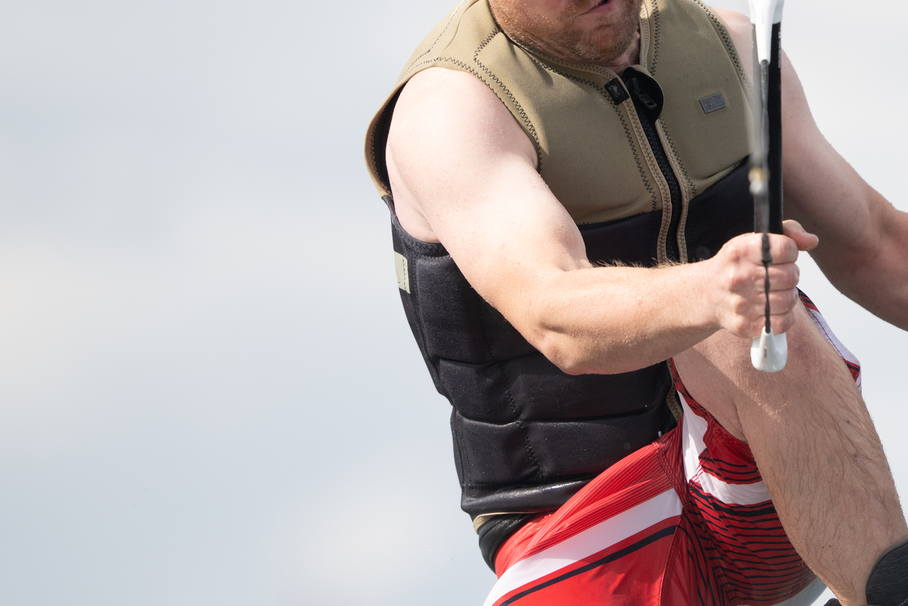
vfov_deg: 1.6
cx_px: 848
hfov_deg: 2.4
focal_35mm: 872
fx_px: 21993
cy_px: 488
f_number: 4
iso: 320
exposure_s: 1/3200
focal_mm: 400
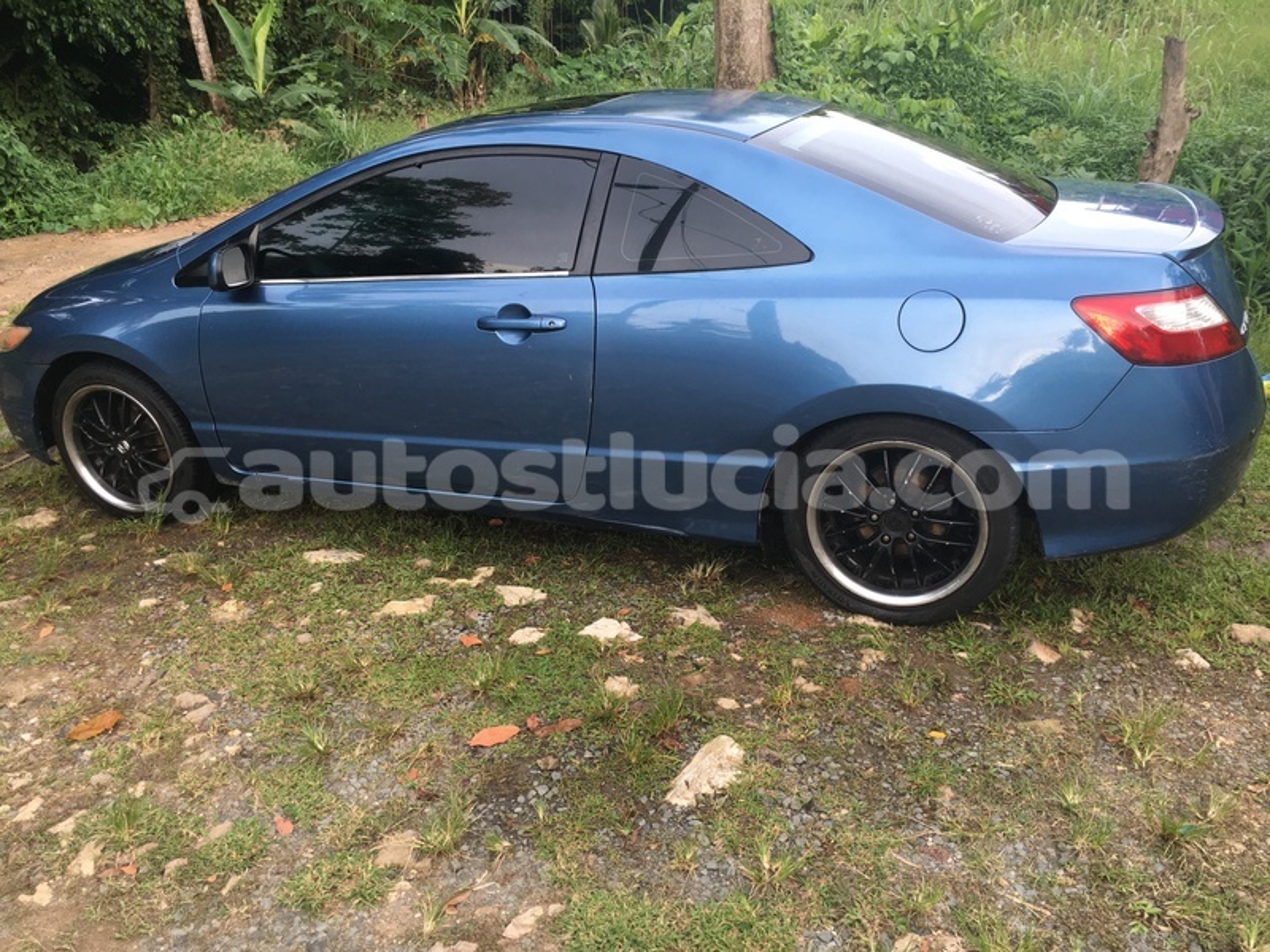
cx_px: 635
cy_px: 476
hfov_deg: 61.7
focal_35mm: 29
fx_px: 1064
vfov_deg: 48.2
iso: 40
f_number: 2.2
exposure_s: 1/100
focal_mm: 4.15
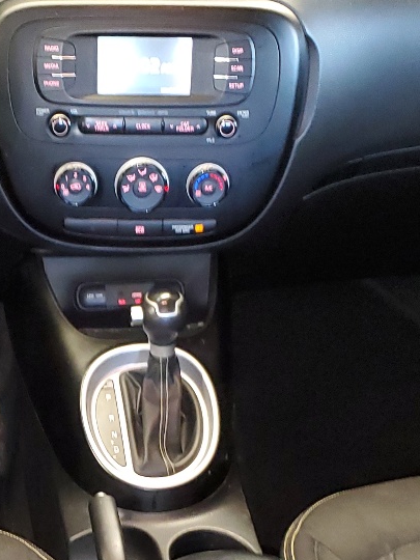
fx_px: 1246
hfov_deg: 19.1
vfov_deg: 24.7
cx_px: 123
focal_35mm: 77
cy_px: 489
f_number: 1.5
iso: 318
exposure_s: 1/17
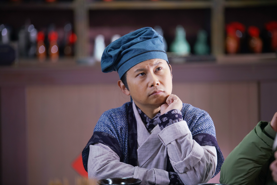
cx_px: 138
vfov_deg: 7.8
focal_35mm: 177
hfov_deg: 11.6
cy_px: 92
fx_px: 1362
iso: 800
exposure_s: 1/160
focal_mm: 177
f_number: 2.8
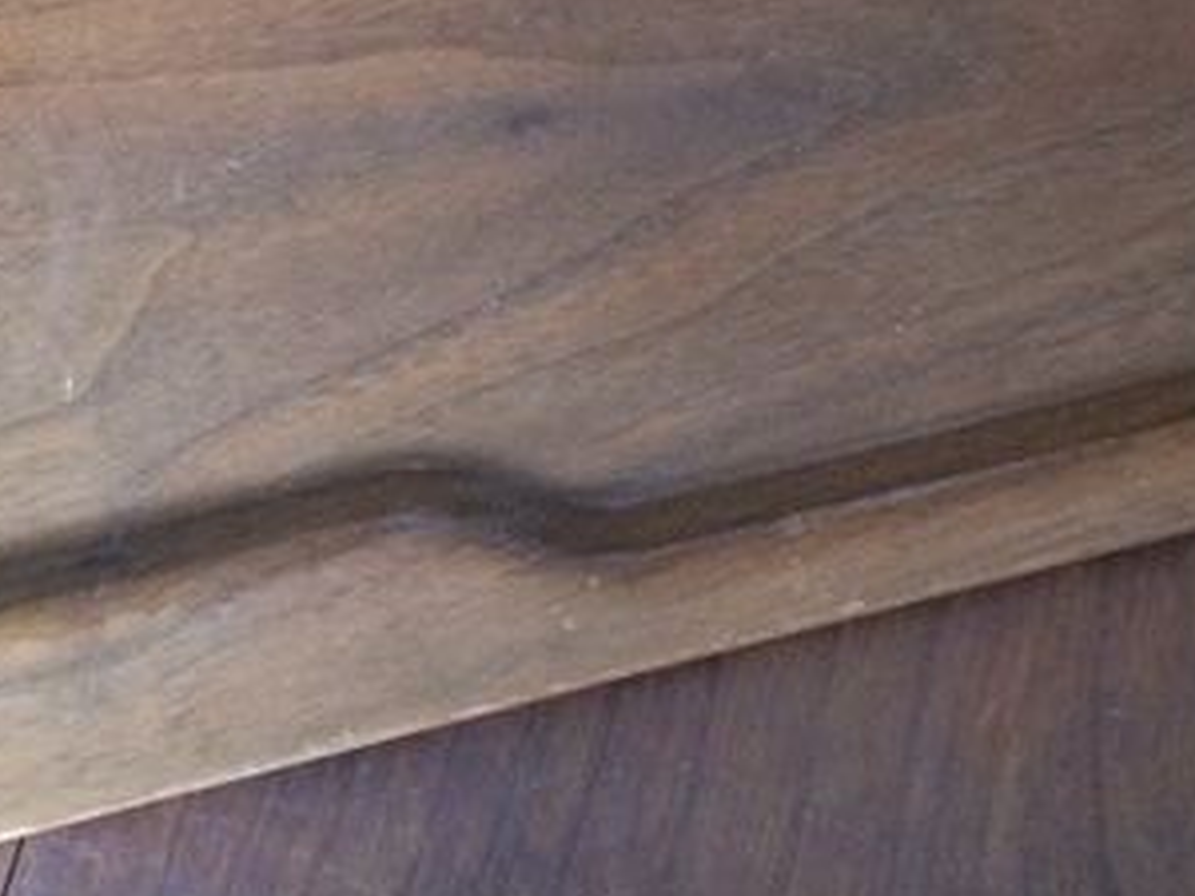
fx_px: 3107
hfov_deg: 21.8
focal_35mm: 90
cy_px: -416
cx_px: 617
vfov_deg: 15.3
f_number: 2.2
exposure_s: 1/24
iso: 320
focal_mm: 4.12
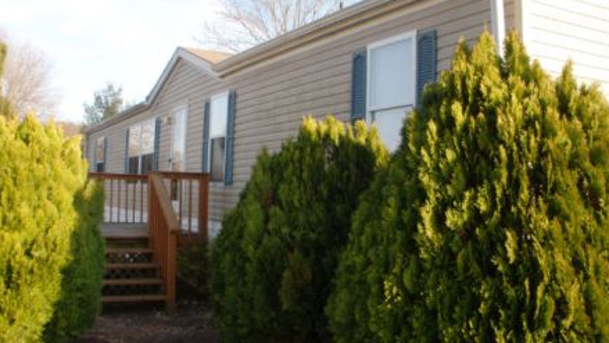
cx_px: 302
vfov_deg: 29.6
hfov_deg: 50.5
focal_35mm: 40
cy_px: 137
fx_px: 646
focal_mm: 6.3
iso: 80
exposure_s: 1/100
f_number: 5.6
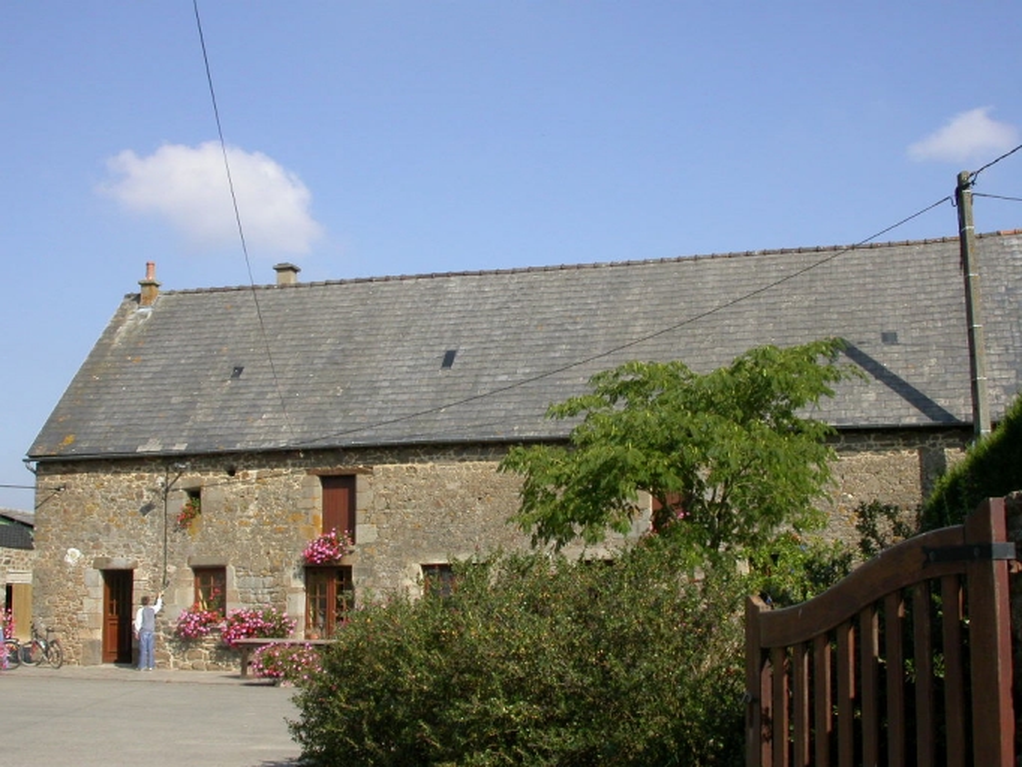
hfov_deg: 41.2
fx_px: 1359
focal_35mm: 46
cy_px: 384
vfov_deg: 31.5
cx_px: 511
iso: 100
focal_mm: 9.6
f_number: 7.1
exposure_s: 1/371
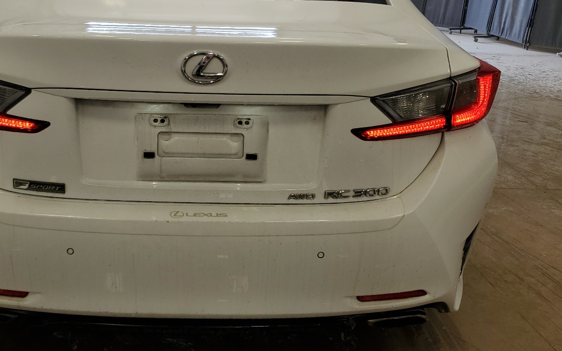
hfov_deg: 51.9
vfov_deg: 34.1
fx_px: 567
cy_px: 111
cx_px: 192
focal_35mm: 37
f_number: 1.5
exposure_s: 1/270
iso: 50
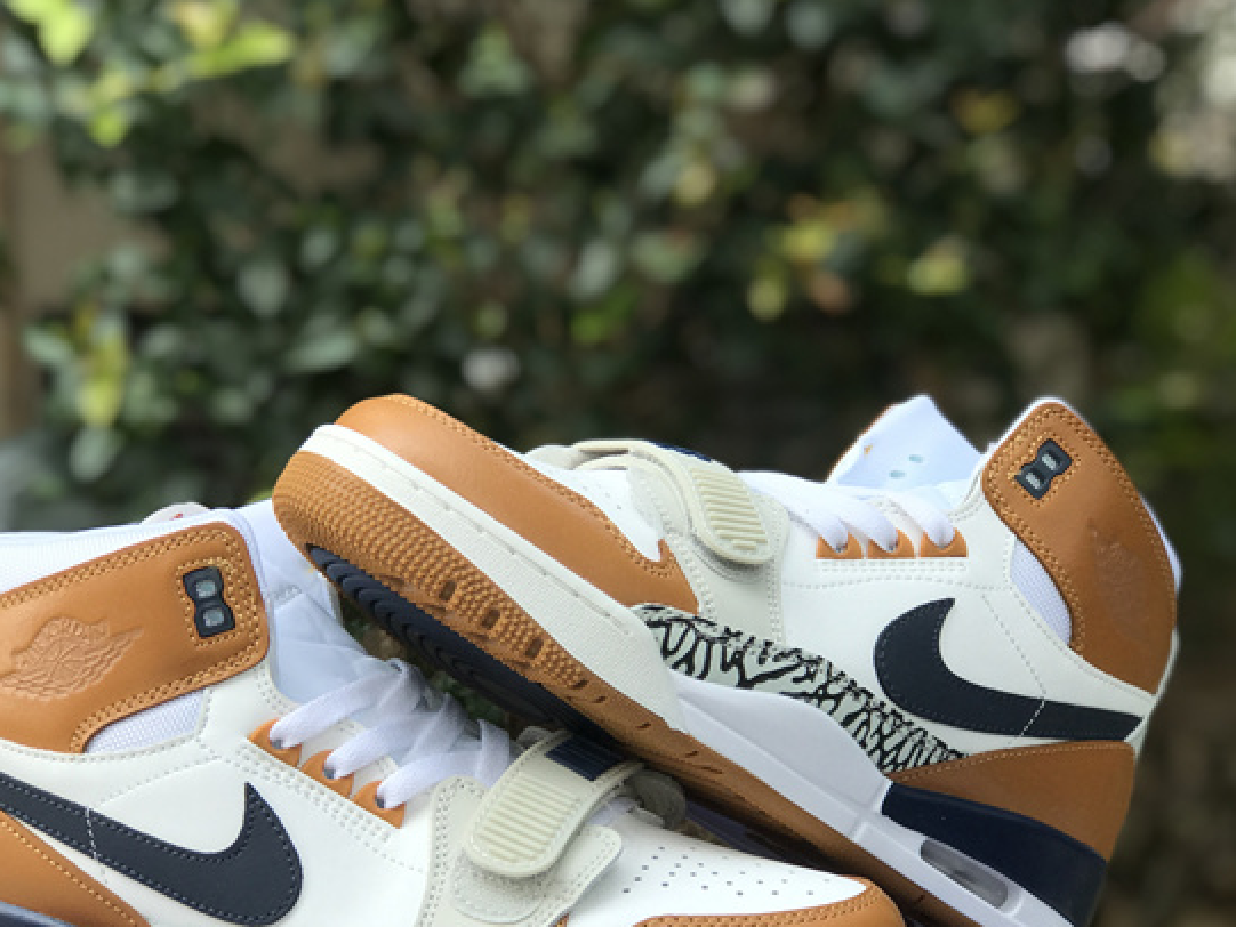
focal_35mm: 78
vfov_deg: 18.9
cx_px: 532
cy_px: 613
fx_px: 2786
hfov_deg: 25.0
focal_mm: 6.6
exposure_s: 1/329
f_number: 2.8
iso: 20
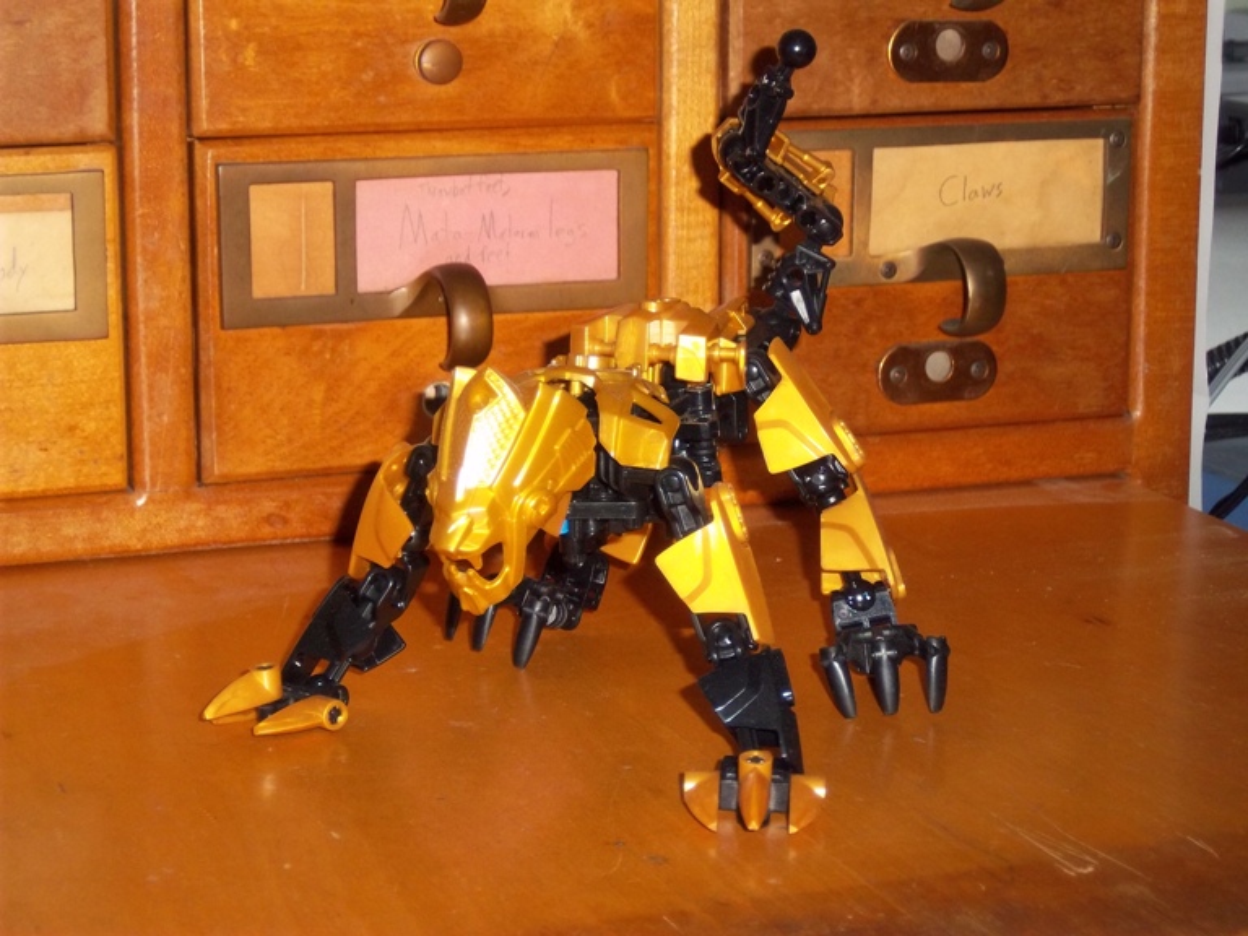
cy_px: 468
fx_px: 3209
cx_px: 624
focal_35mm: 89
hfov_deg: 22.0
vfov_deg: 16.6
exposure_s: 1/50
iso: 160
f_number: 4.18
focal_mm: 15.99
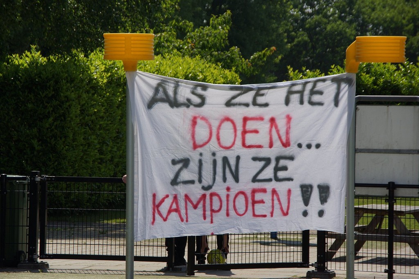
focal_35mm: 180
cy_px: 140
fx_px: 2094
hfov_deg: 11.4
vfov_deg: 7.6
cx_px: 210
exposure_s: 1/800
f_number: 8
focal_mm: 120
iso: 160
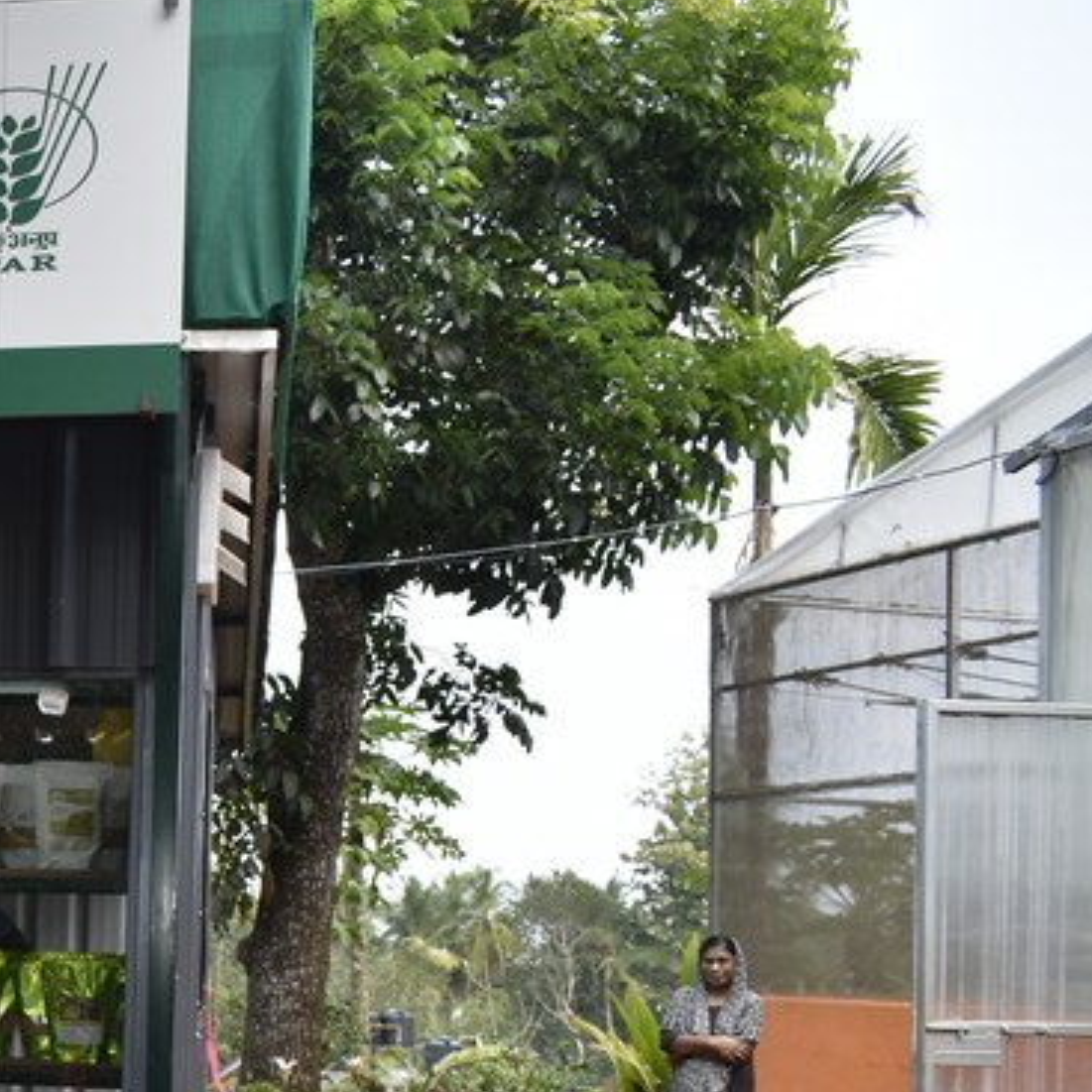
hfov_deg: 23.3
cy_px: 945
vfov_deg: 26.2
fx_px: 2284
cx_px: -384
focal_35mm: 64
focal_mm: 18
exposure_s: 1/125
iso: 100
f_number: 5.6
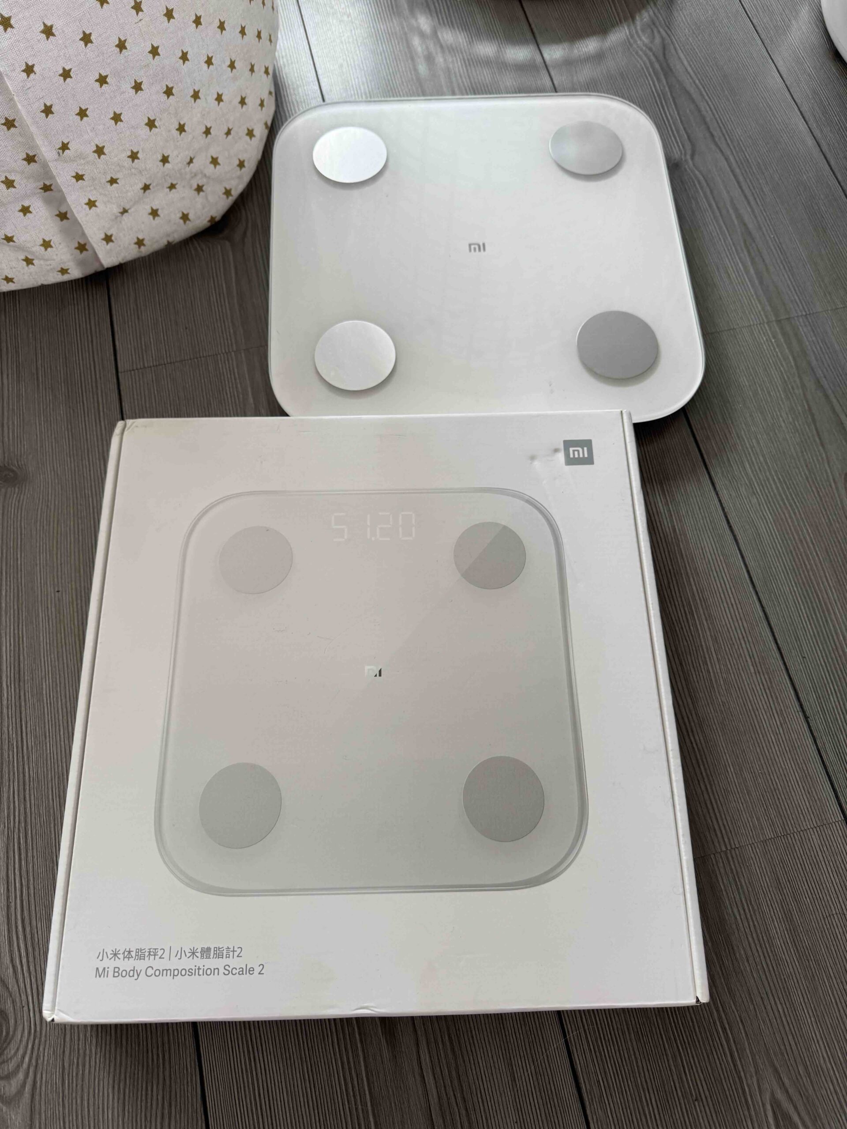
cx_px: 424
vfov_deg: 71.6
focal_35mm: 24
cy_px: 564
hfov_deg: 56.8
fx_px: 783
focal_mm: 6.76
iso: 64
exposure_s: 1/121
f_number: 1.78
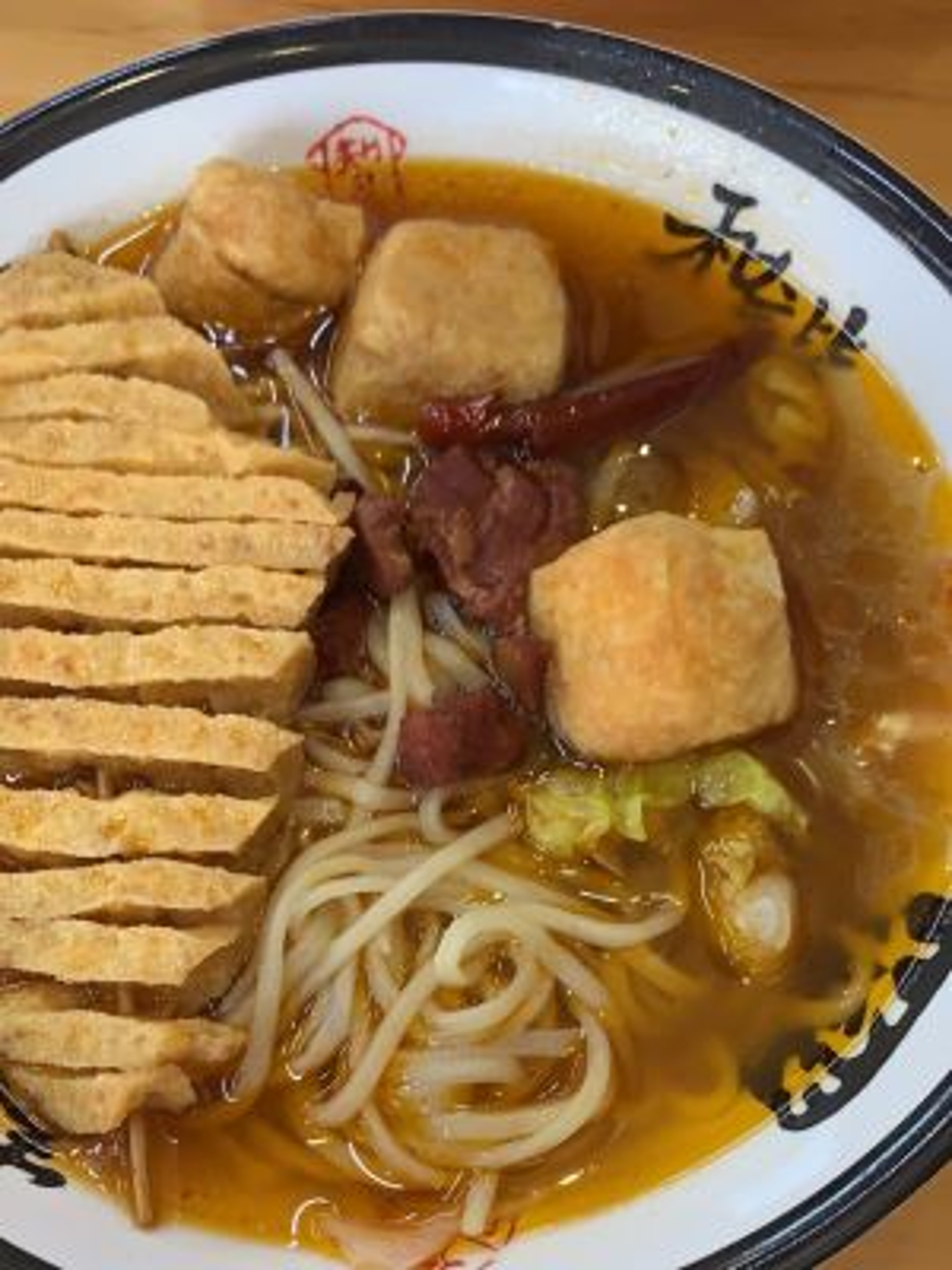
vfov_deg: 32.2
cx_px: 476
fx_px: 2200
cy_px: 635
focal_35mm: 60
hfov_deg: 24.4
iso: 250
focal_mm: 4.25
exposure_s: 1/100
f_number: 1.8
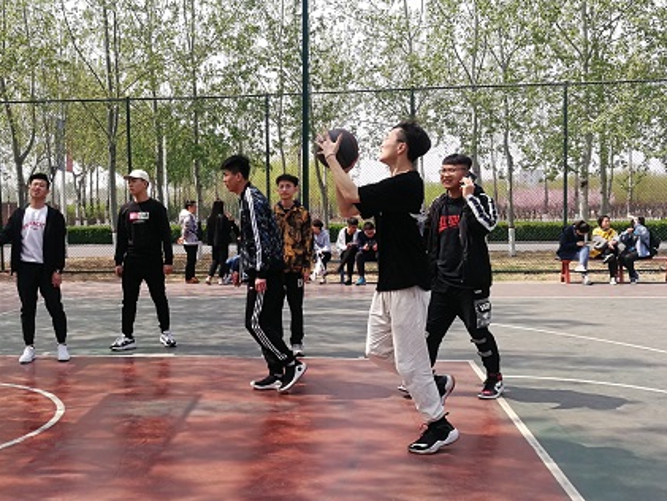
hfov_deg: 45.3
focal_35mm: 41
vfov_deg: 35.2
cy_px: 247
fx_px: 790
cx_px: 238
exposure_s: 1/900
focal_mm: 3.84
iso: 80
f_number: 2.2
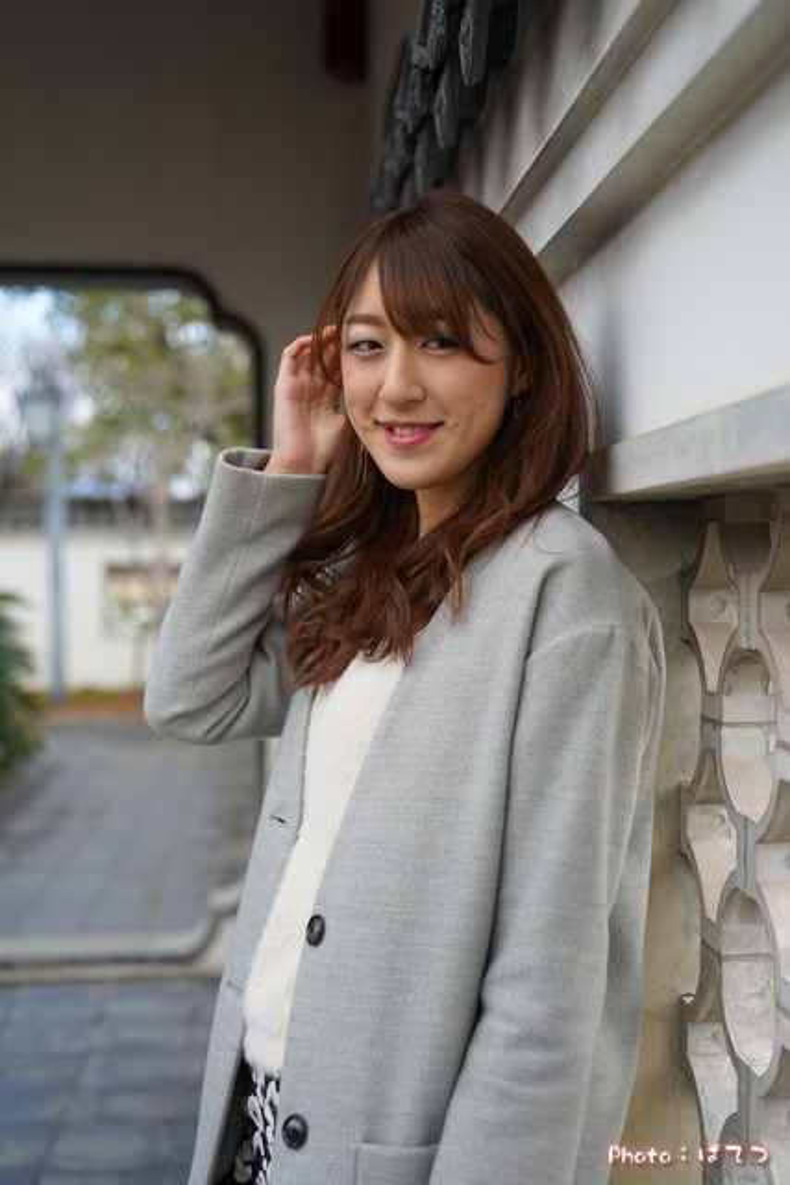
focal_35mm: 48
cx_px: 395
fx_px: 1579
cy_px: 592
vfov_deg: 41.1
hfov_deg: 28.1
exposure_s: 1/250
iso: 100
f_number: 2.8
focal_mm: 48
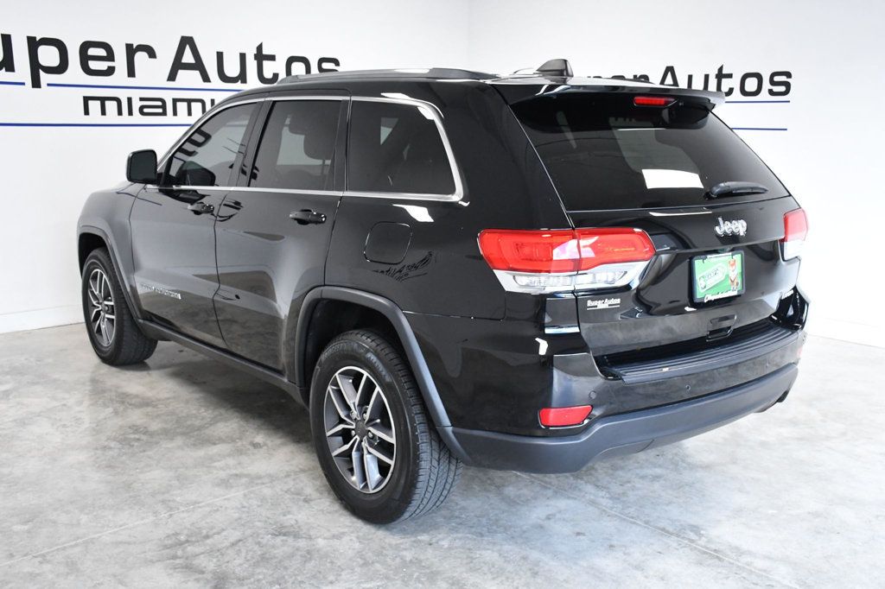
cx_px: 442
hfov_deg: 53.1
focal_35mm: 36
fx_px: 885
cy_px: 294
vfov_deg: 36.8
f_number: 8
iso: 2500
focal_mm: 24
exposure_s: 1/250
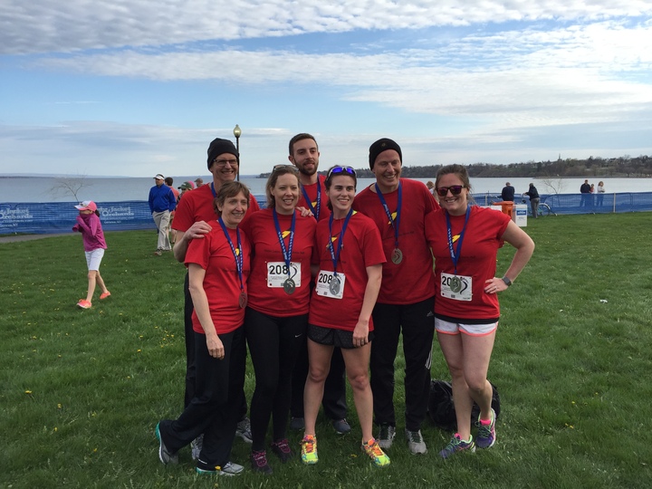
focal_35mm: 29
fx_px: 546
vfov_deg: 48.2
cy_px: 244
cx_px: 326
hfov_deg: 61.7
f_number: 2.2
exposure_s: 1/807
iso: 32
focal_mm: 4.15
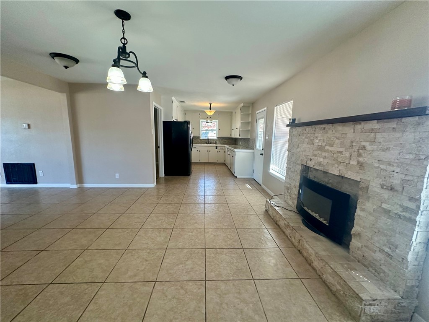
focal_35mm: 14
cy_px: 161
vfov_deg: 85.7
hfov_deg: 102.1
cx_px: 214
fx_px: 174
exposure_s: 1/120
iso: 250
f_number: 2.2
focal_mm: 2.22
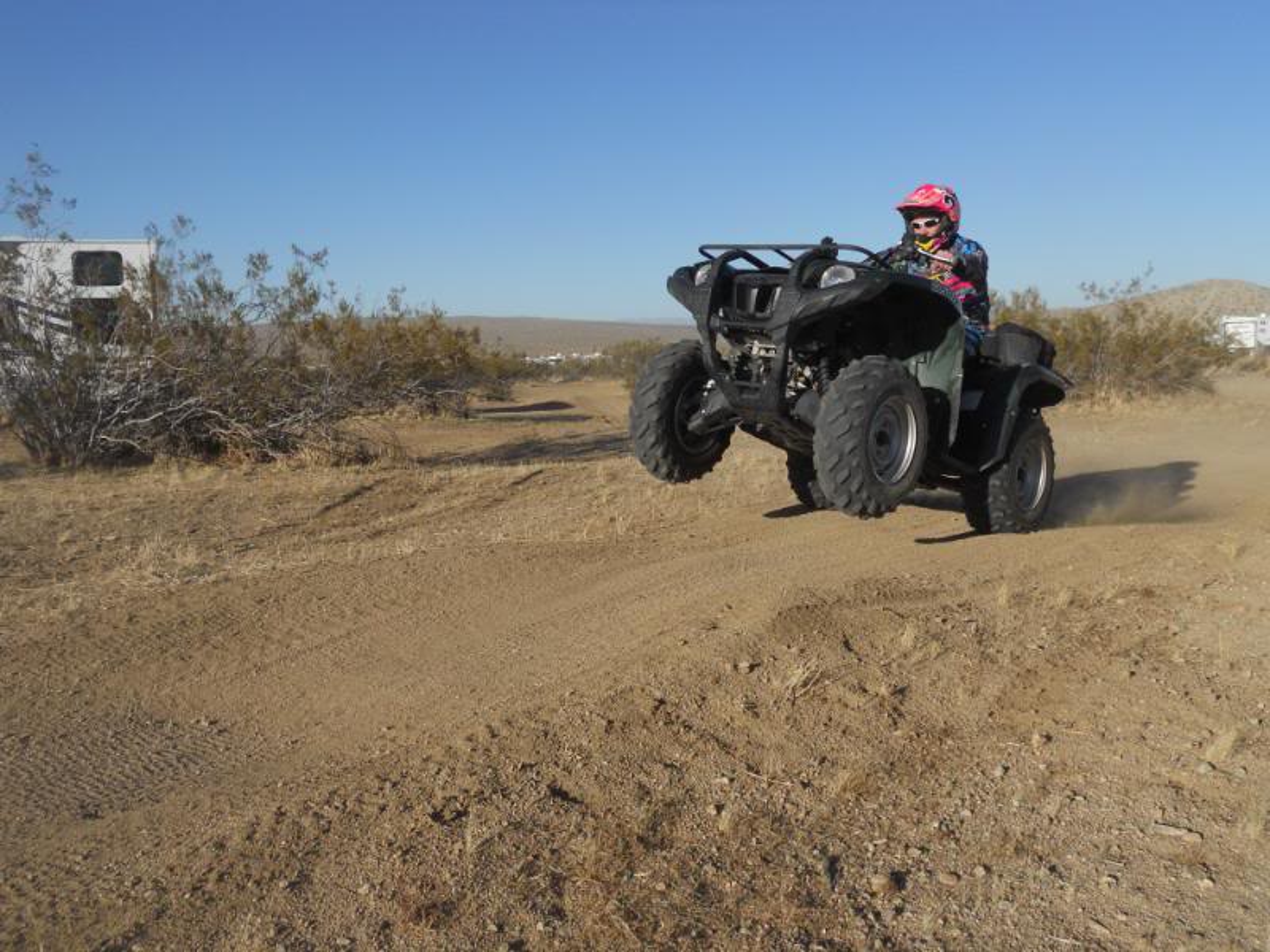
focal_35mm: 32
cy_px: 476
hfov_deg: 56.8
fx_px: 1174
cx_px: 635
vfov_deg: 44.2
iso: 80
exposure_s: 1/1250
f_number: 3.5
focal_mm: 5.8
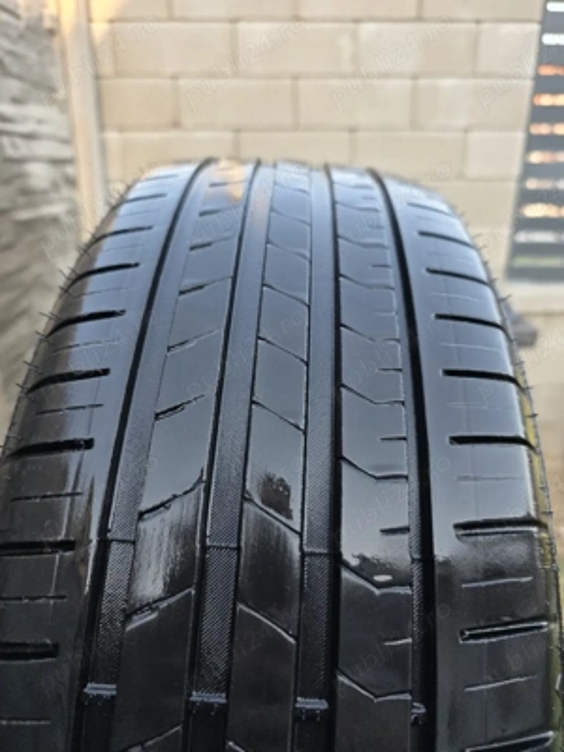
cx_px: 282
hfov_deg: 58.9
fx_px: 500
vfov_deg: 73.9
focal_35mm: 23
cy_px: 376
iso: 80
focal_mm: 6.3
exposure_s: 1/182
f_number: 1.7
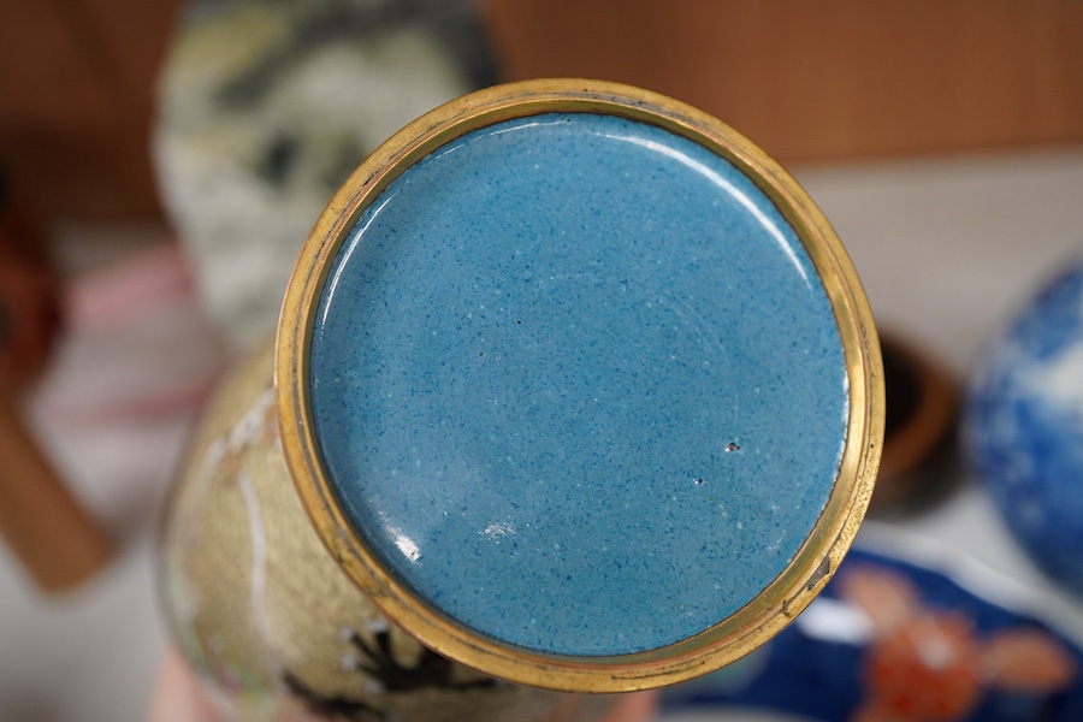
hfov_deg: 43.6
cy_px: 361
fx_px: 1354
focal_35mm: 45
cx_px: 542
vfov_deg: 29.9
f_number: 7.1
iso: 1250
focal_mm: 30
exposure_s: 1/125
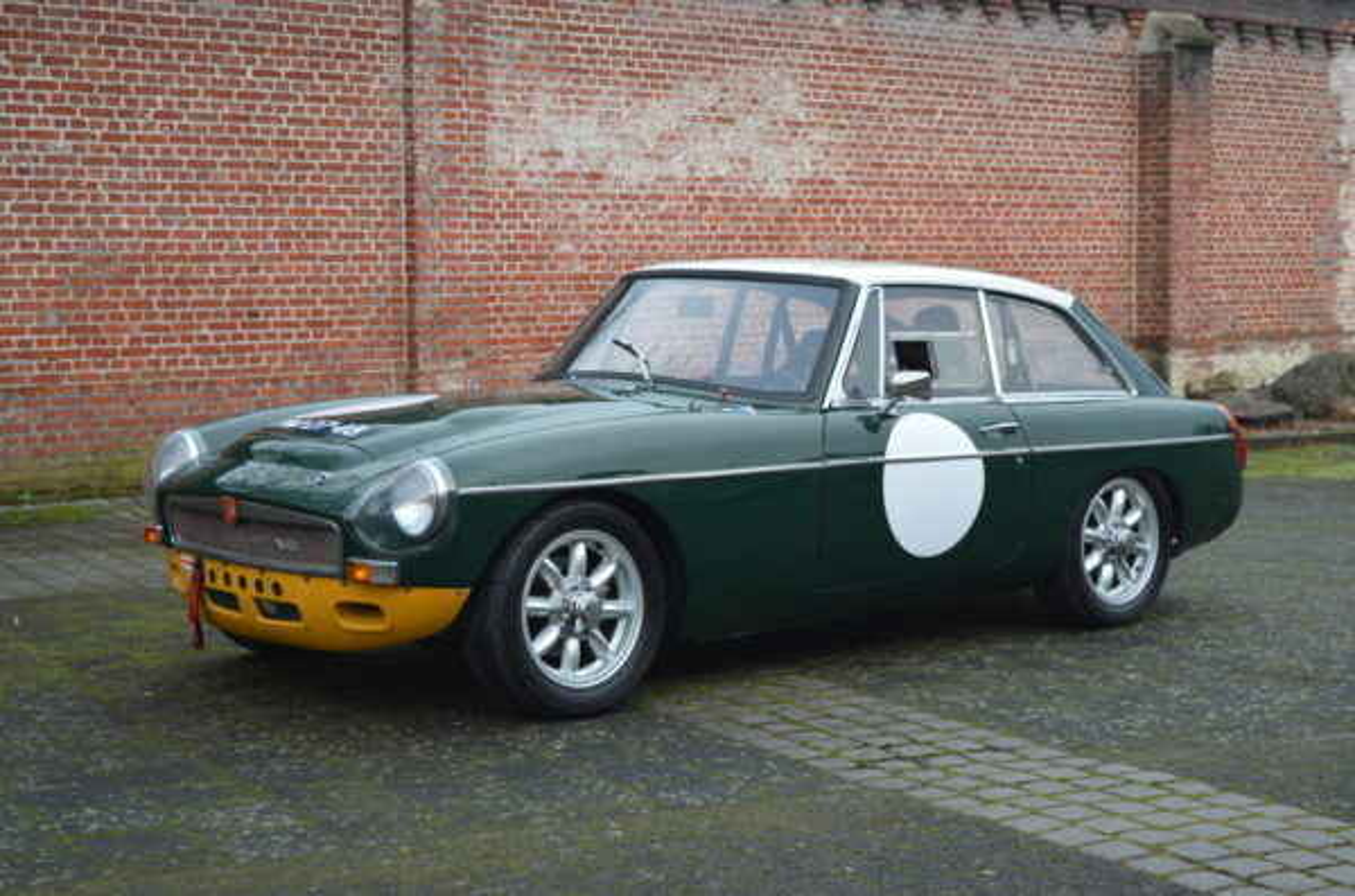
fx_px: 2366
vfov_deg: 21.5
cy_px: 448
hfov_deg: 32.0
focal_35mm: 63
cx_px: 678
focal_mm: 42
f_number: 6.3
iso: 200
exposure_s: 1/160
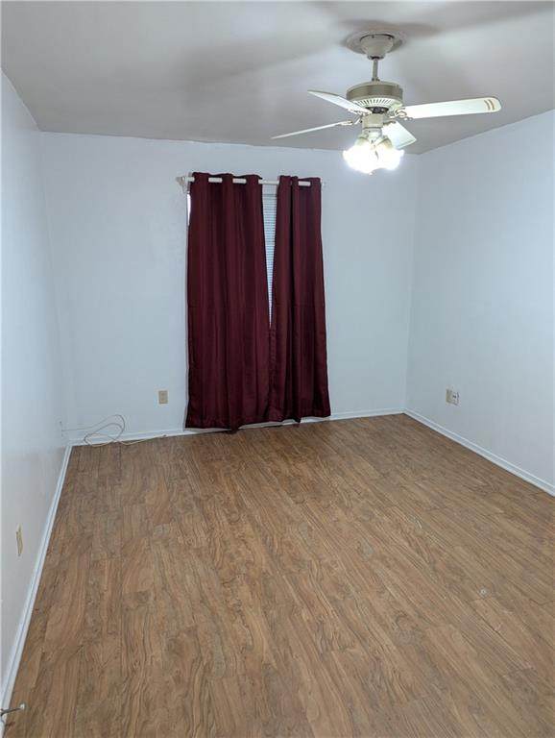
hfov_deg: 56.9
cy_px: 369
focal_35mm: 24
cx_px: 278
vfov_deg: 71.5
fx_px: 512
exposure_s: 1/31.7
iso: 61
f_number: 1.85
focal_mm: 6.81
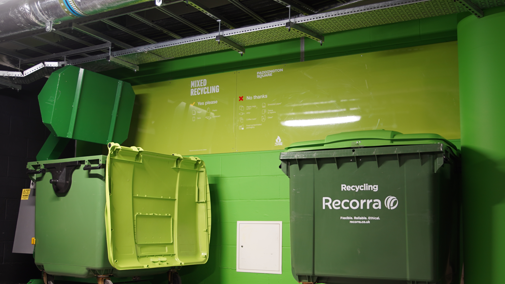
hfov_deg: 50.5
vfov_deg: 29.6
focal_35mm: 40
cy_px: 172
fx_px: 536
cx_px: 266
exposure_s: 1/6
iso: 200
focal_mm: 24
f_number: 3.2
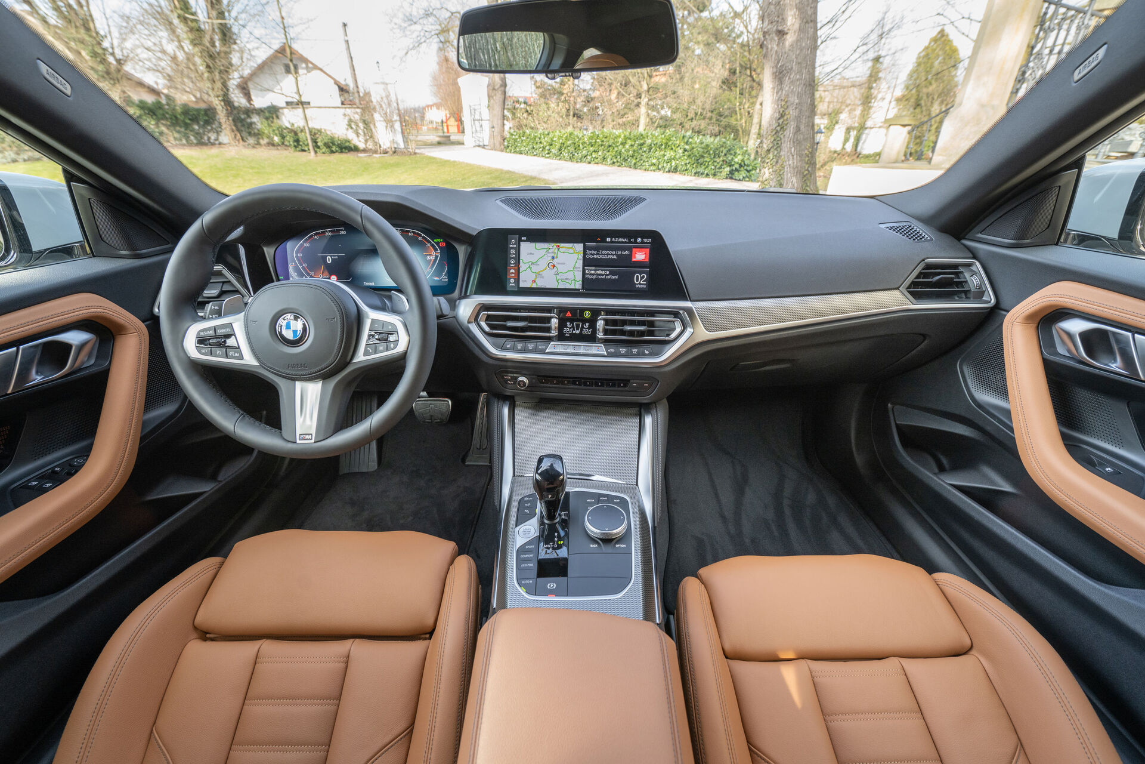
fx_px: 445
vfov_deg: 81.2
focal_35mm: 14
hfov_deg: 104.3
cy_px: 382
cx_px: 572
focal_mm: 14
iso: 250
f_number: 5.6
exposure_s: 1/60
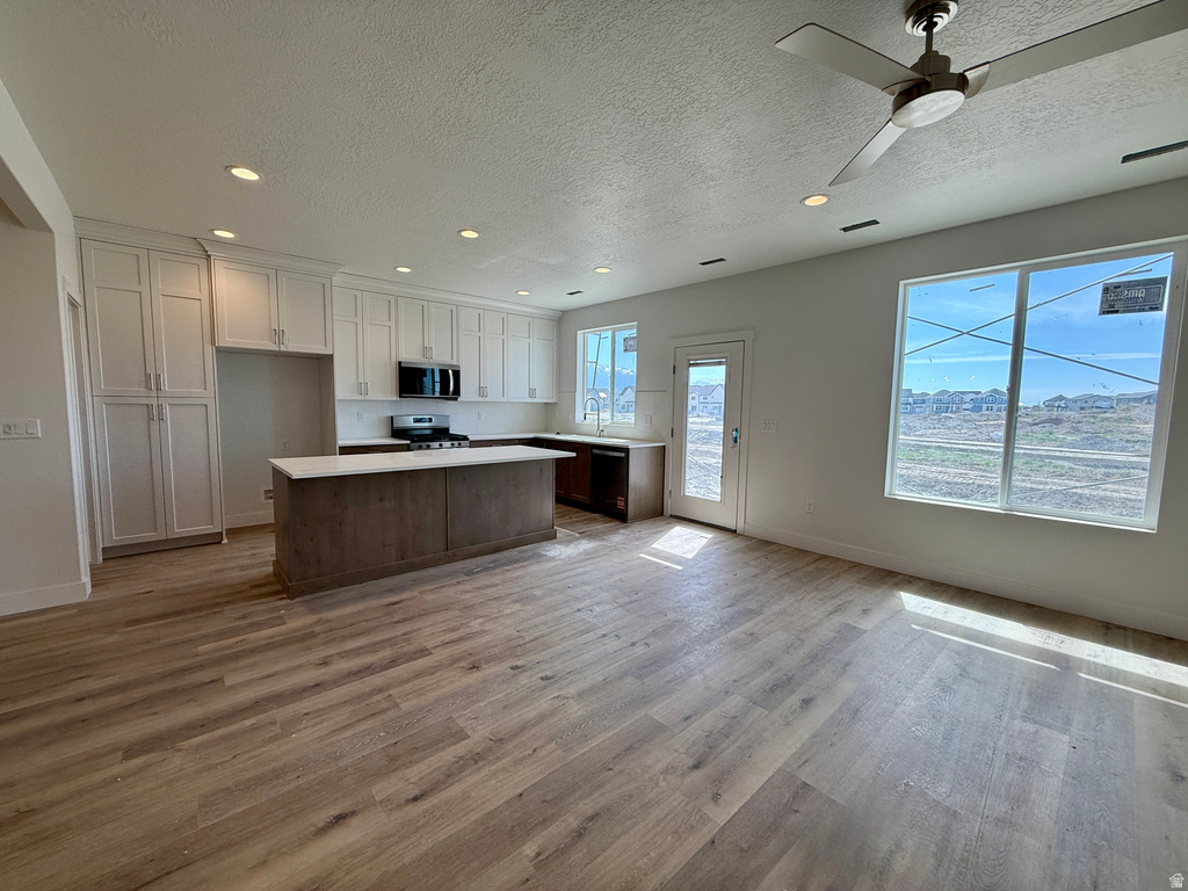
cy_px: 446
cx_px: 594
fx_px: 480
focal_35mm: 14
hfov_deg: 102.1
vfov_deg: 85.7
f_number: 2.2
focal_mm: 2.22
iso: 64
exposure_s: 1/225
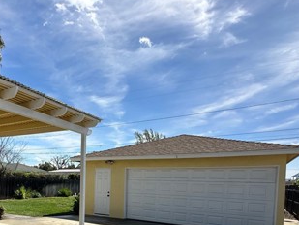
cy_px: 189
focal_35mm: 29
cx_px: 77
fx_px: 251
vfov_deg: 45.1
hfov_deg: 58.7
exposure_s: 1/1855
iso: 40
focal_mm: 2.22
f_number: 2.2
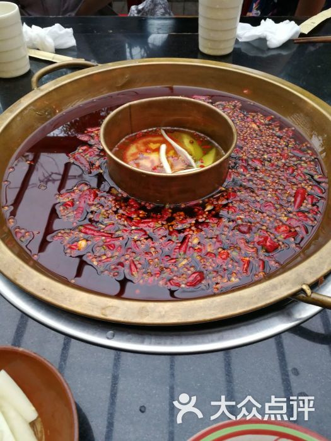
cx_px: 166
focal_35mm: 27
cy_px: 220
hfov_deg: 51.4
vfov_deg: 65.3
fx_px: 344
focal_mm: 3.95
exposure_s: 1/50
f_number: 2.2
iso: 160
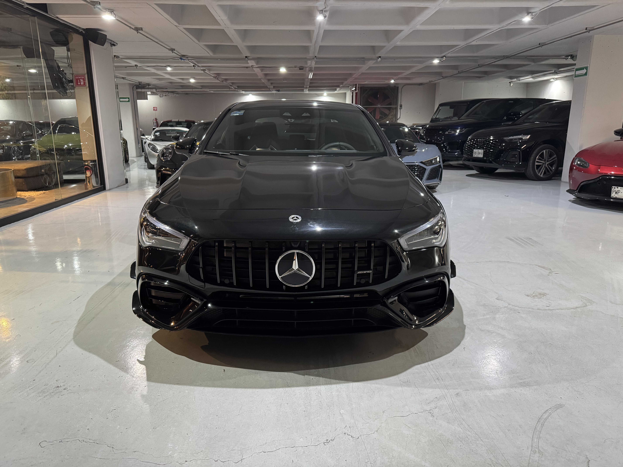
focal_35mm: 24
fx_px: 432
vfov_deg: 56.8
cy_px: 234
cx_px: 312
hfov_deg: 71.6
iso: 500
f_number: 1.78
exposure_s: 1/60
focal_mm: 6.76
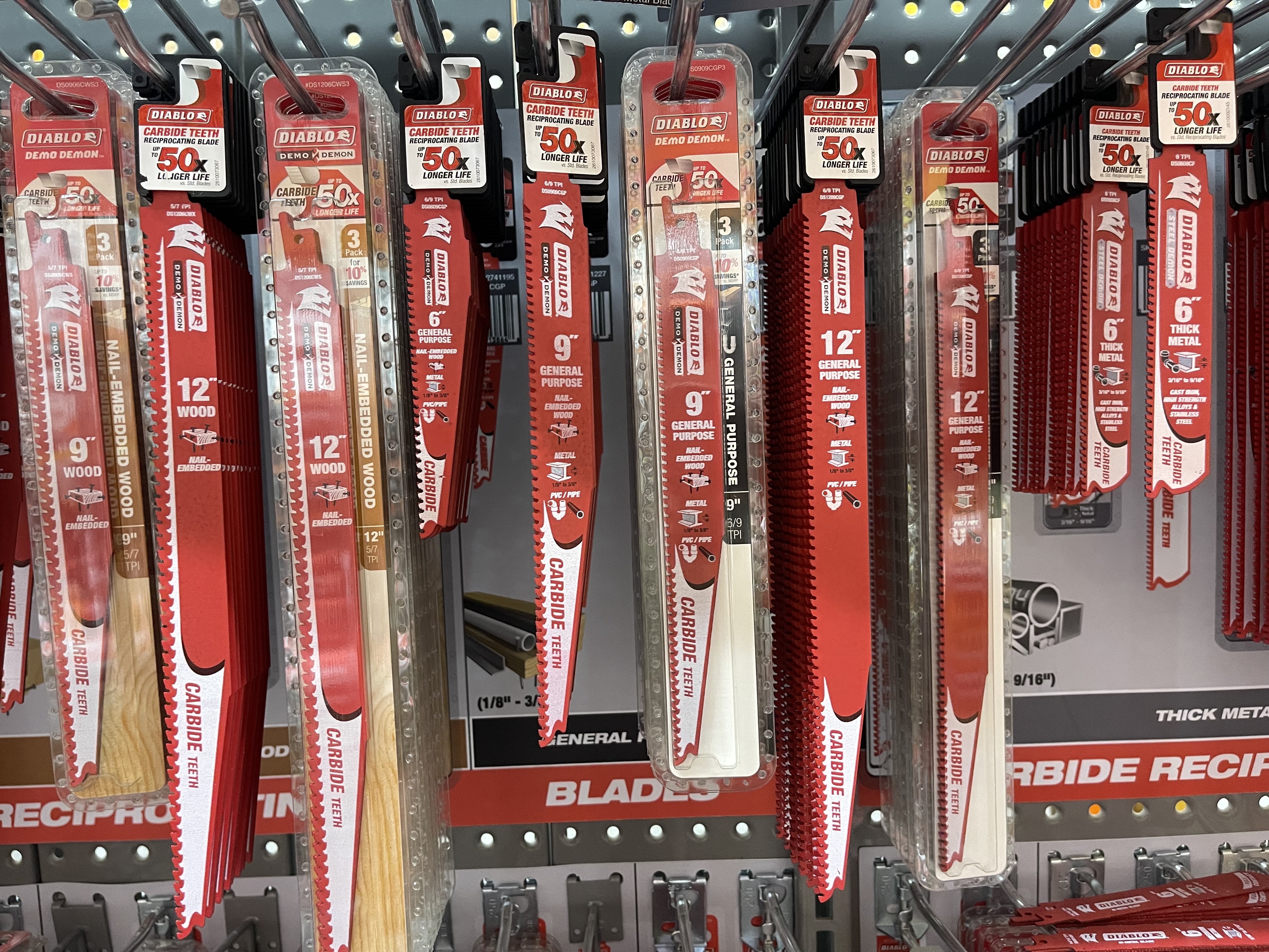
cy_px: 476
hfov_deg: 69.4
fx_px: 916
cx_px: 634
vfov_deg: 54.9
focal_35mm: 25
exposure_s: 1/60
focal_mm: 5.1
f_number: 1.6
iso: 400
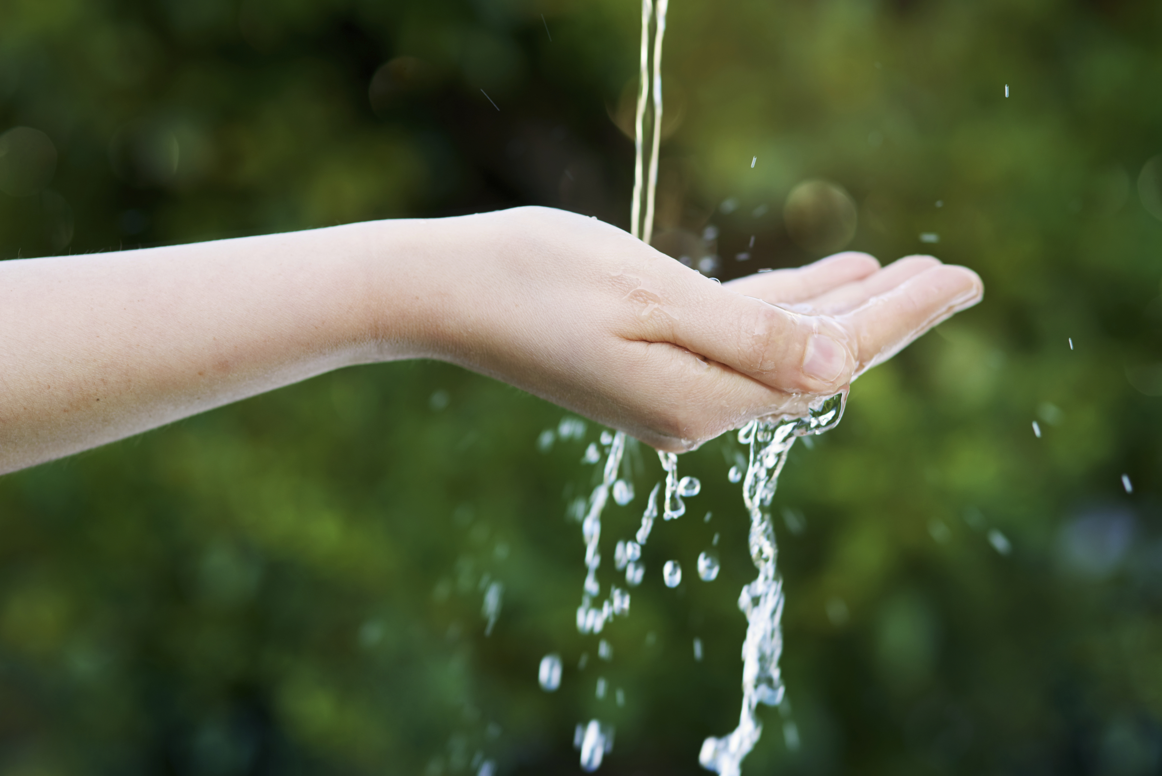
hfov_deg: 23.9
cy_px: 388
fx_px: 2744
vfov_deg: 16.1
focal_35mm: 85
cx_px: 581
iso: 200
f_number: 2.8
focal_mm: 85
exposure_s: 1/250
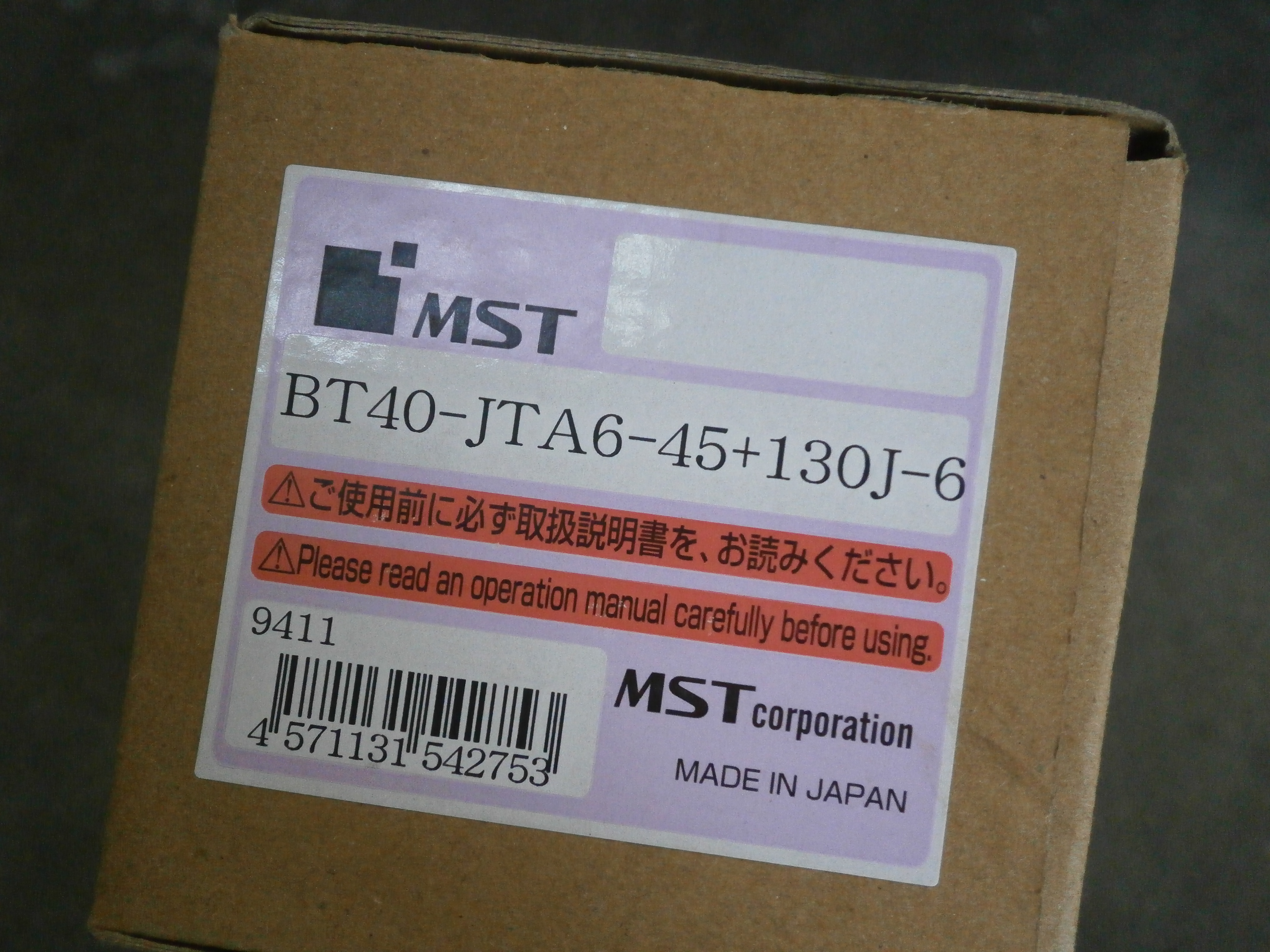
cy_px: 476
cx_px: 635
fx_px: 1724
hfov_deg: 40.4
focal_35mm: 47
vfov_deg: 30.9
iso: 500
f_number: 3.4
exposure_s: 1/250
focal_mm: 8.3
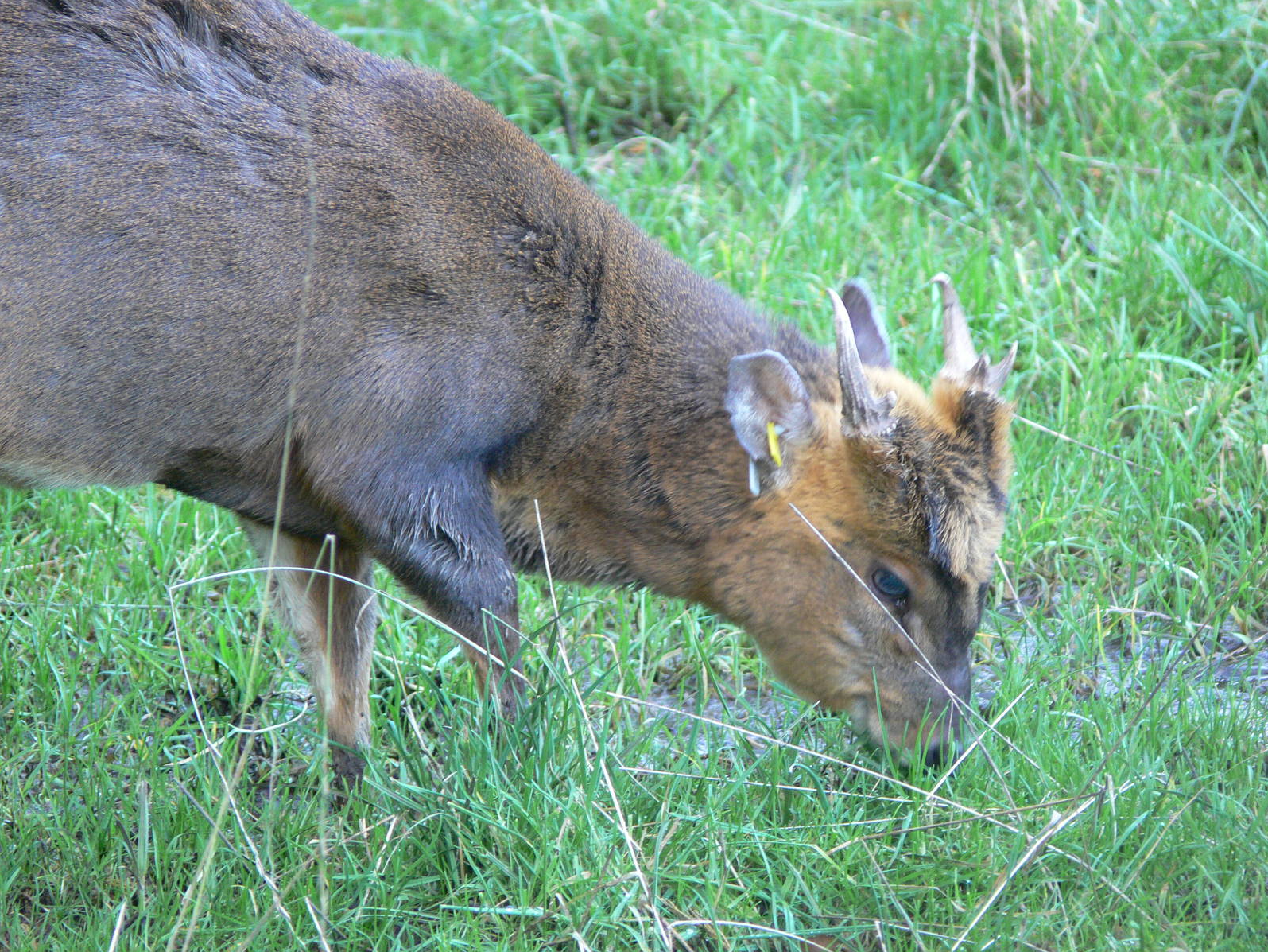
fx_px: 12824
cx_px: 635
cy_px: 476
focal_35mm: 350
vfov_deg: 4.2
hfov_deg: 5.7
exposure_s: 1/30
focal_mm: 73.8
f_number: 3.6
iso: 200
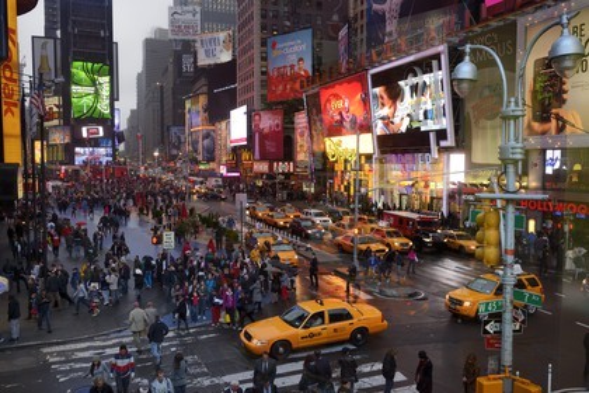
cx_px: 294
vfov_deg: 42.3
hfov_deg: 60.3
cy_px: 196
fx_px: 507
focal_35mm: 31
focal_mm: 31
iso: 1600
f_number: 6.3
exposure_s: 1/200
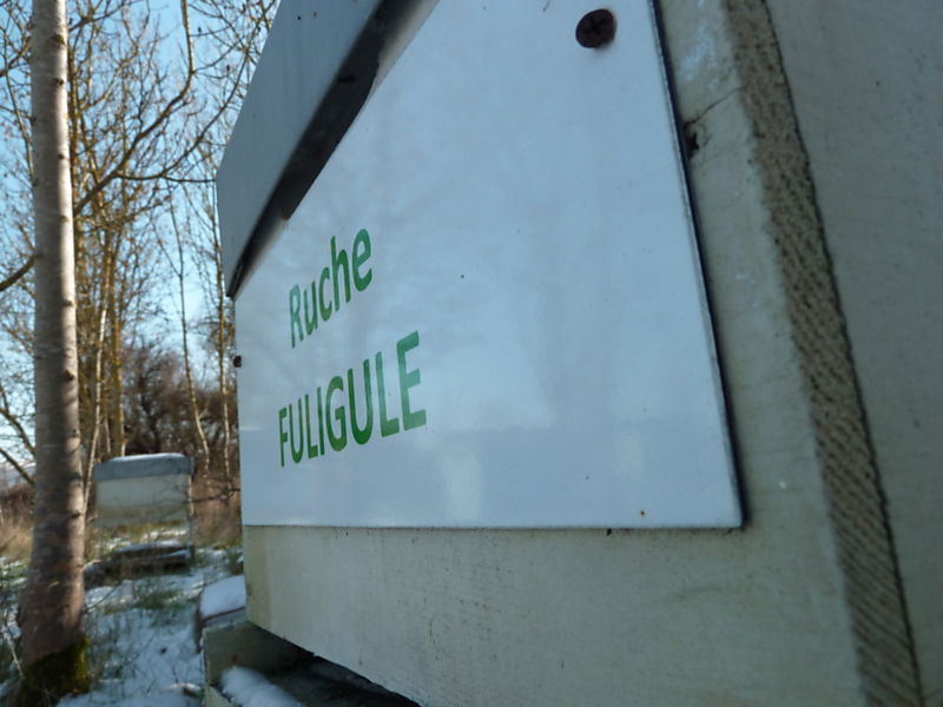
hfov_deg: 69.4
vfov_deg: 54.9
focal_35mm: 25
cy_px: 354
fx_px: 681
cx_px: 472
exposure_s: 1/320
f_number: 4
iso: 80
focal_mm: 4.1
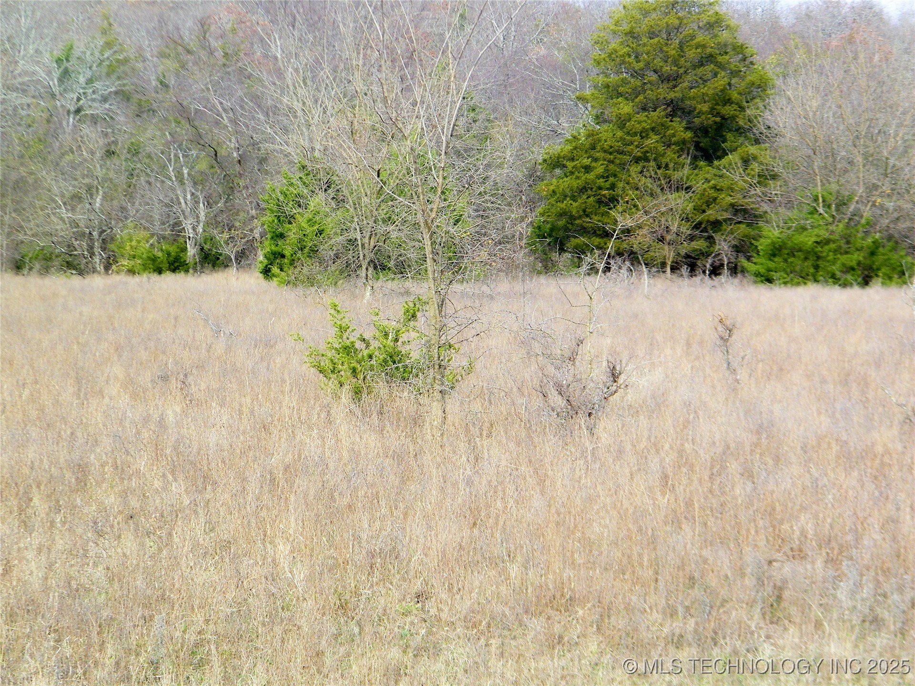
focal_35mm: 119
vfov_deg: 12.5
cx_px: 458
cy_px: 343
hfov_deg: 16.6
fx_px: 3146
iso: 80
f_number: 4.8
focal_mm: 21.3
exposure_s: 1/200
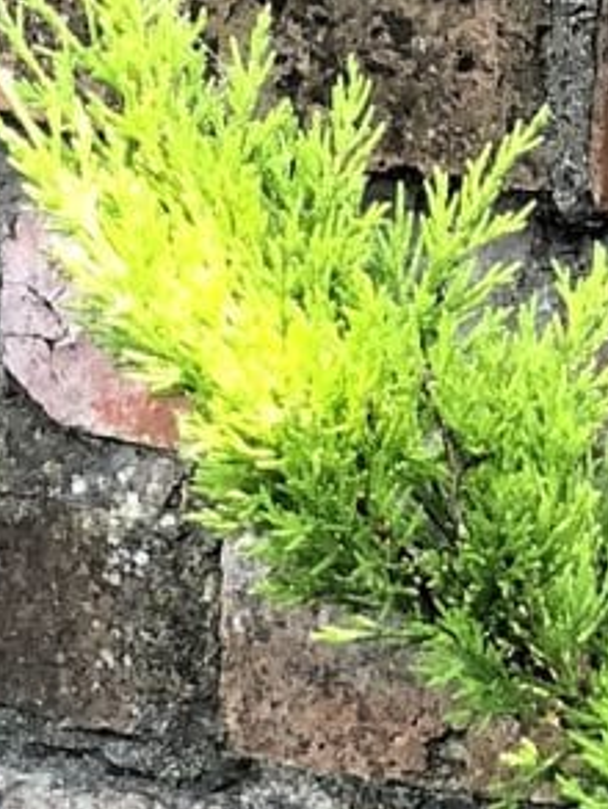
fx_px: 8729
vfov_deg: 5.0
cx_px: 47
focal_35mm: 373
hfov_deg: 4.0
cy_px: -1618
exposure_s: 1/60
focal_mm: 6.6
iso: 20
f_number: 2.8
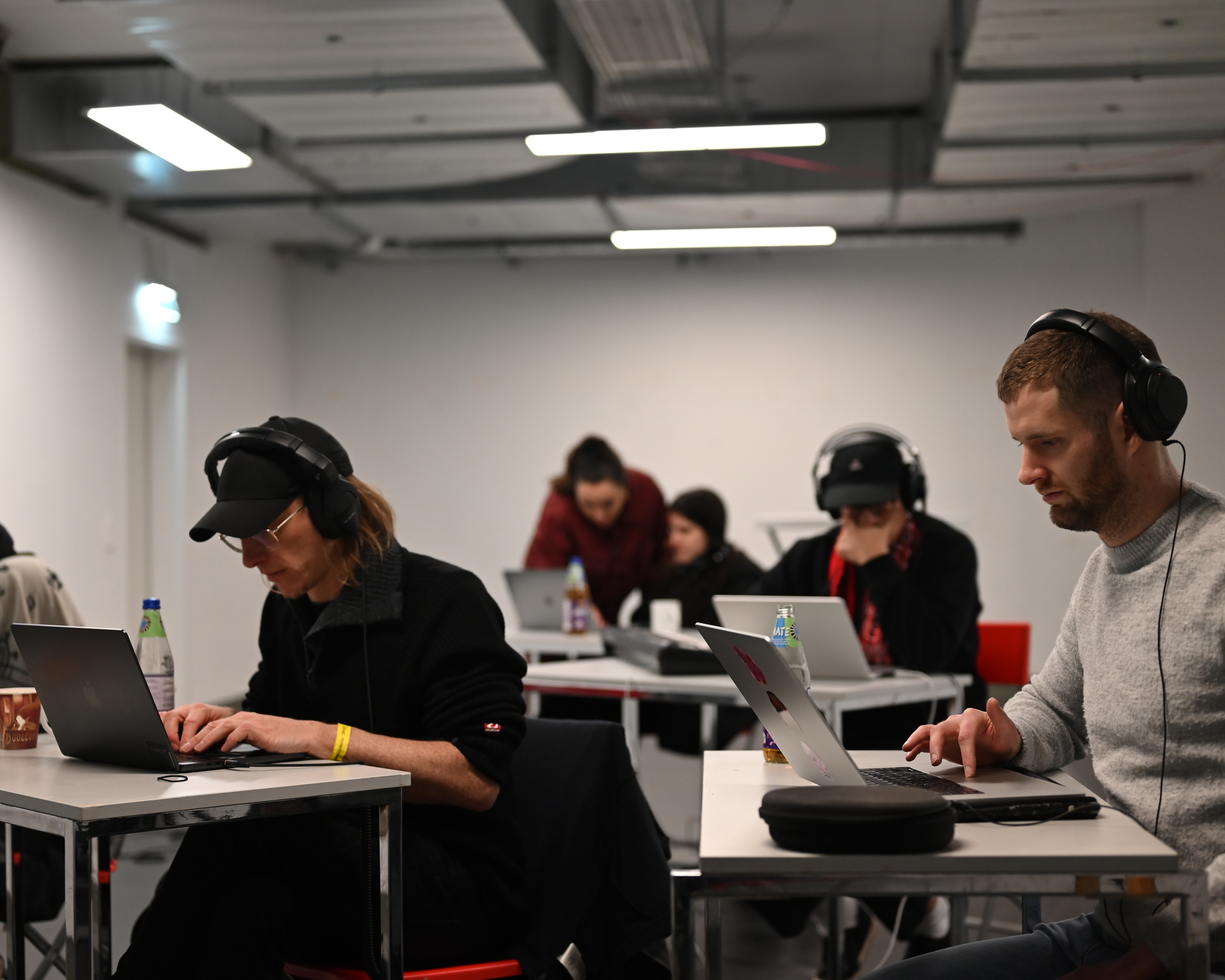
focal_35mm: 57
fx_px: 2067
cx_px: 571
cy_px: 489
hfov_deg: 33.0
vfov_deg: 26.7
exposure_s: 1/200
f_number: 2.2
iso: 640
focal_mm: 50
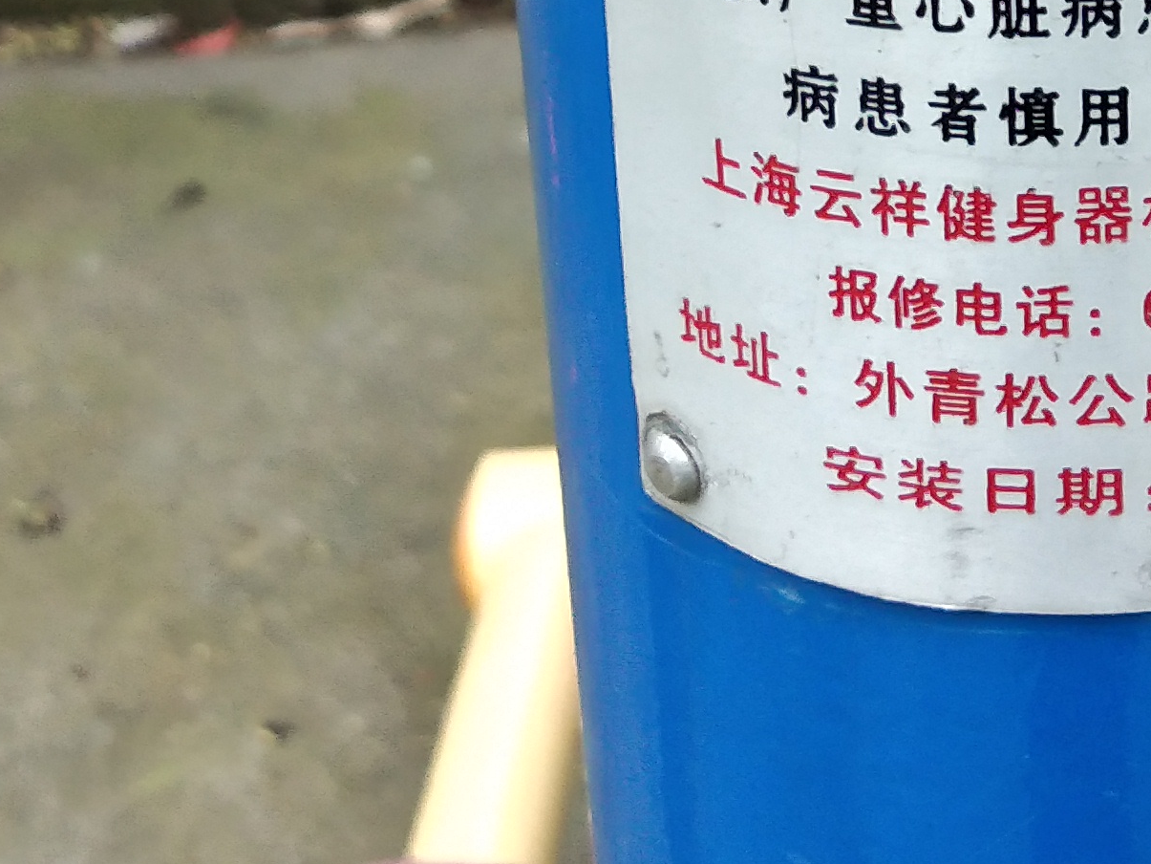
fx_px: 3558
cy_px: -293
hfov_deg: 18.0
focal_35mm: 107
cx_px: 1065
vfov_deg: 13.3
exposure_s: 1/50
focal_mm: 3.69
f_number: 2.2
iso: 160
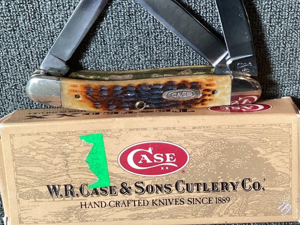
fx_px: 503
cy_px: 49
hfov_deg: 33.0
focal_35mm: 58
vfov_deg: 24.9
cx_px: 190
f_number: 2.4
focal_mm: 3.3
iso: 250
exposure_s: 1/33
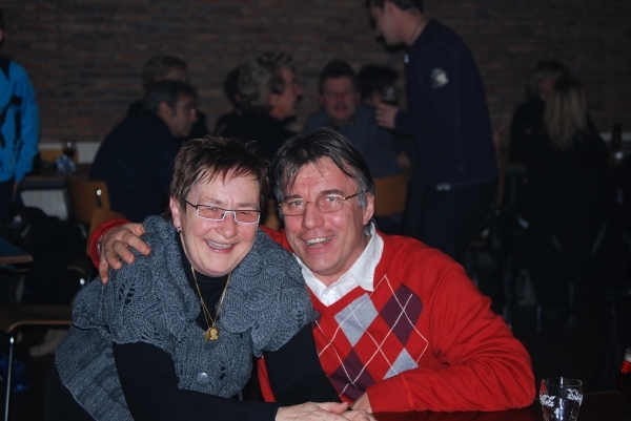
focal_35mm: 82
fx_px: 1447
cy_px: 210
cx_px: 316
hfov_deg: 24.6
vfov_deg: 16.6
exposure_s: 1/60
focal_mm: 55
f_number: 4
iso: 200
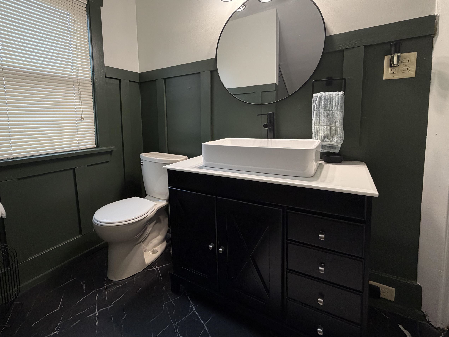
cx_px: 207
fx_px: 220
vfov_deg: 74.1
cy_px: 140
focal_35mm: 17
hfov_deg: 90.8
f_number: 2.2
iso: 200
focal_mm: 2.22
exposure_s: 1/60
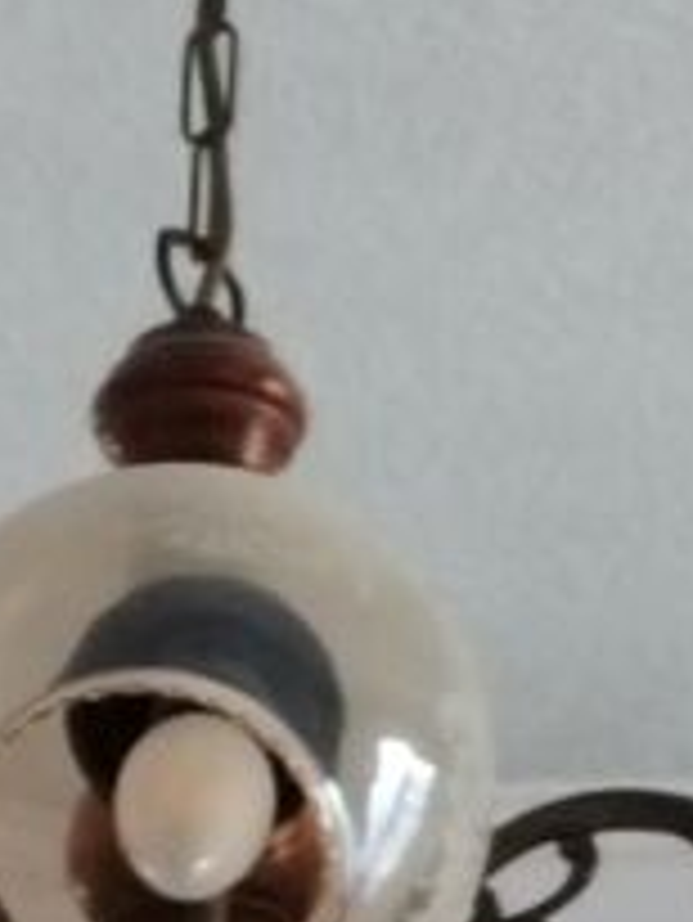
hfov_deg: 6.9
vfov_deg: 9.0
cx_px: 243
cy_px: 1412
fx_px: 5733
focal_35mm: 215
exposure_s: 1/20
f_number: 1.8
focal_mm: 4.25
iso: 822
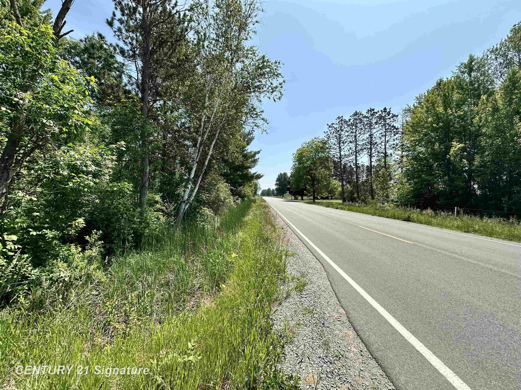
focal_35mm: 14
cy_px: 195
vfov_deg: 85.7
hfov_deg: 102.1
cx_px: 260
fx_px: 211
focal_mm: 2.22
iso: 40
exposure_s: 1/1949
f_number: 2.2
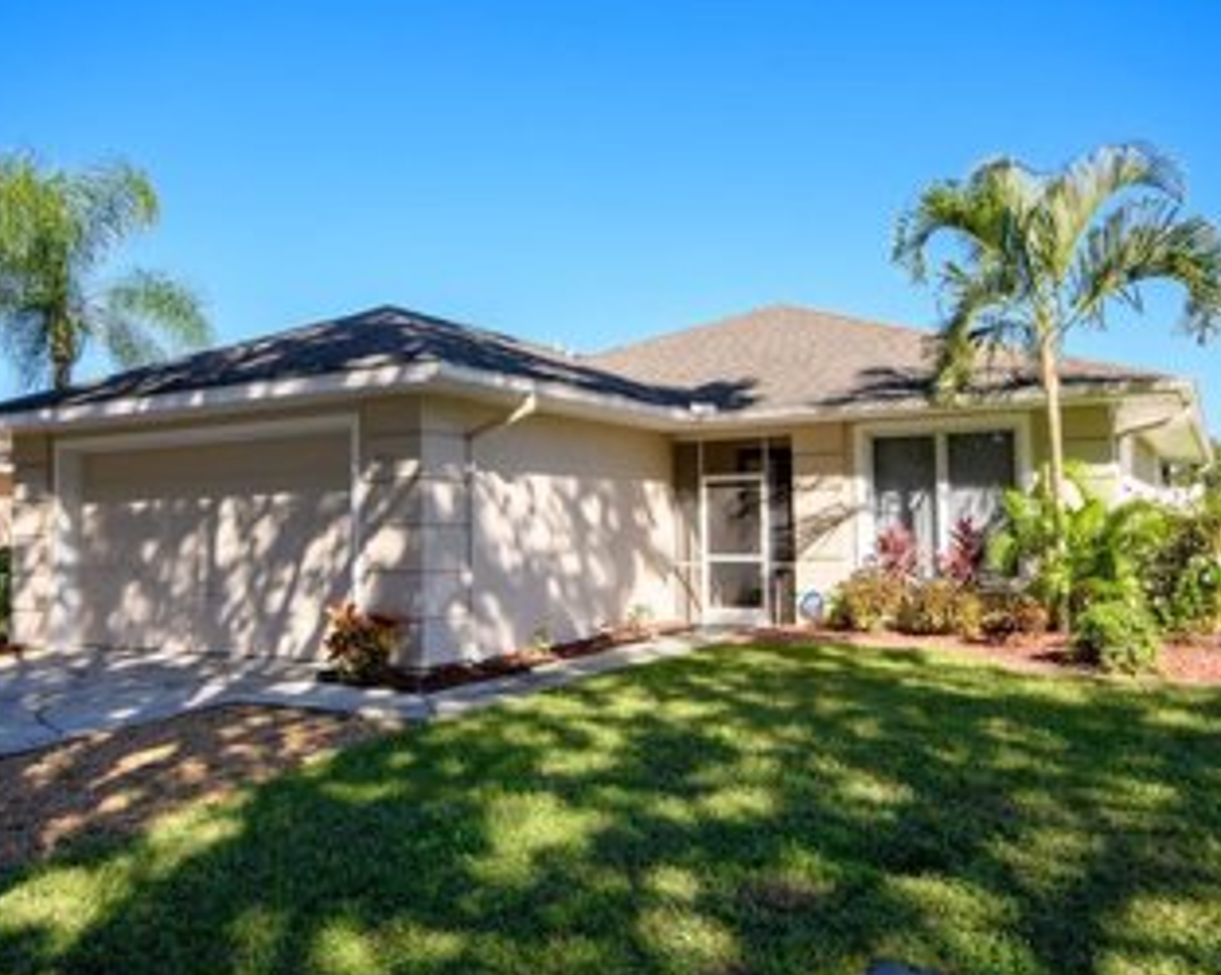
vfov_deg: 48.5
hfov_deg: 58.8
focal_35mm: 30
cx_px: 597
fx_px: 1083
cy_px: 476
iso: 200
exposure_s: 1/1000
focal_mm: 17
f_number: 11
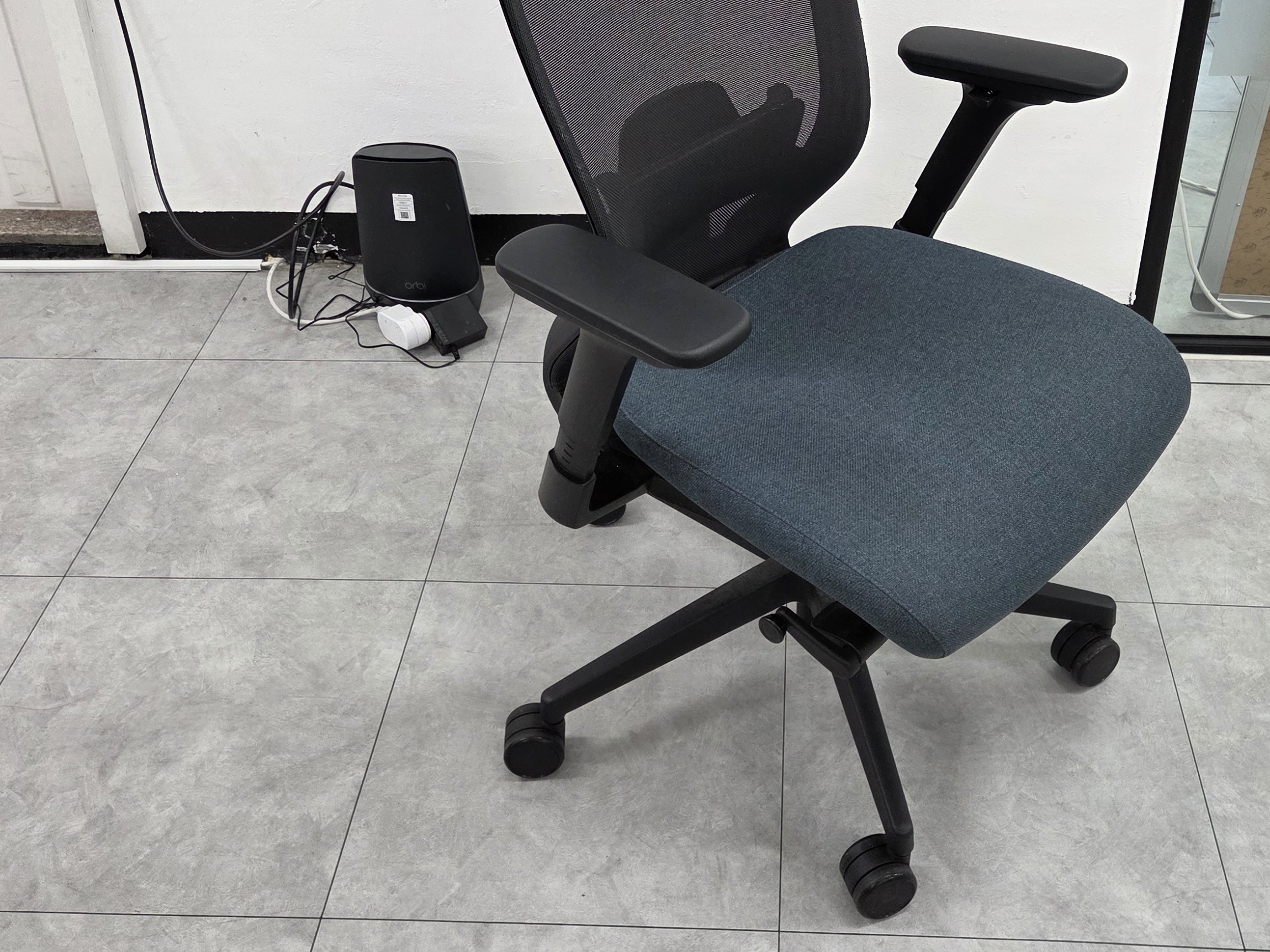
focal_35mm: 40
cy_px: 246
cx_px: 783
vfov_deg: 35.2
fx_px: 1468
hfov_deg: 46.4
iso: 125
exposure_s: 1/120
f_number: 1.8
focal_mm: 5.4
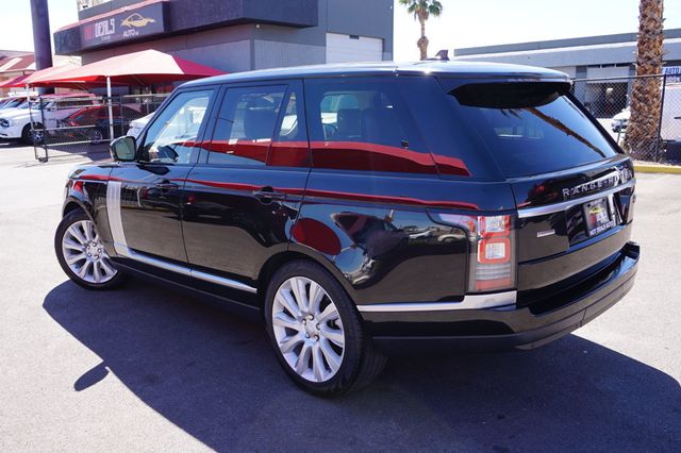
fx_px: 596
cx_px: 340
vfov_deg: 41.7
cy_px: 226
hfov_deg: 59.5
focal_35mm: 32
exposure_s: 1/80
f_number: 8
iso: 100
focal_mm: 21
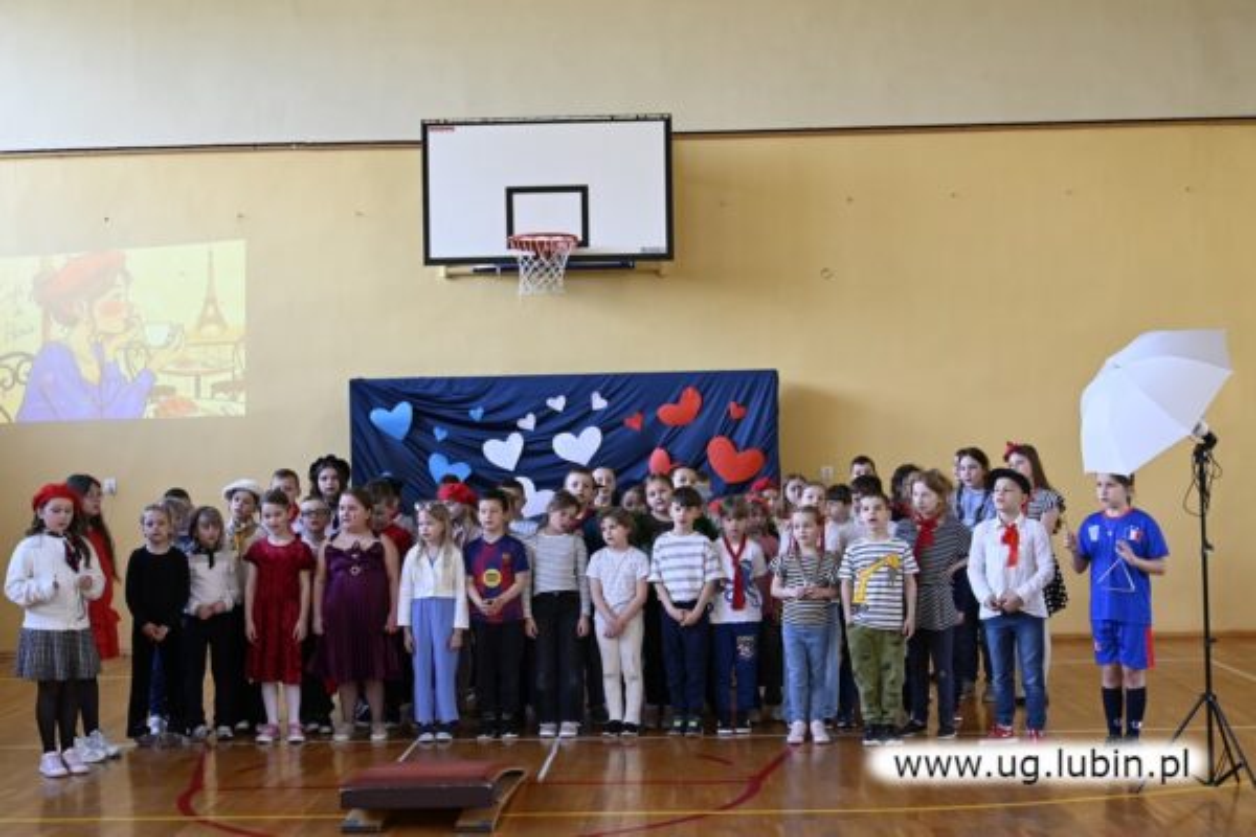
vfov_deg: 27.5
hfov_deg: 40.3
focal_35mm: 49
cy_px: 418
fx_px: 1709
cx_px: 628
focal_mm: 33
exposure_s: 1/125
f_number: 2.8
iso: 500
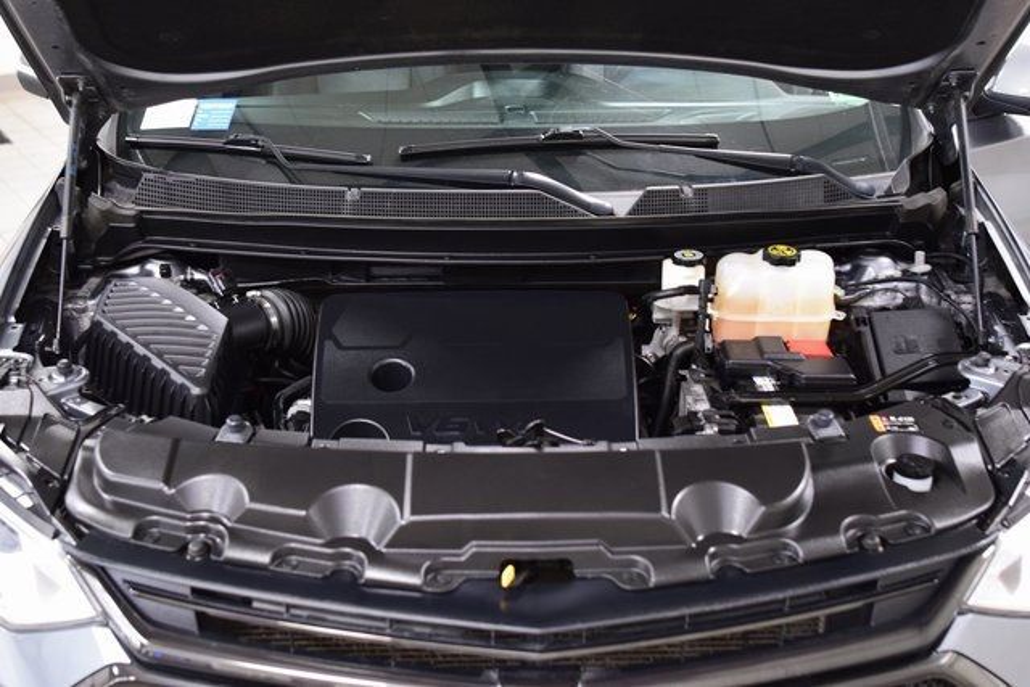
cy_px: 344
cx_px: 515
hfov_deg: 41.1
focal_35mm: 48
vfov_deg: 28.1
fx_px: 1374
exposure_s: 1/60
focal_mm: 32
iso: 1600
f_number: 2.8
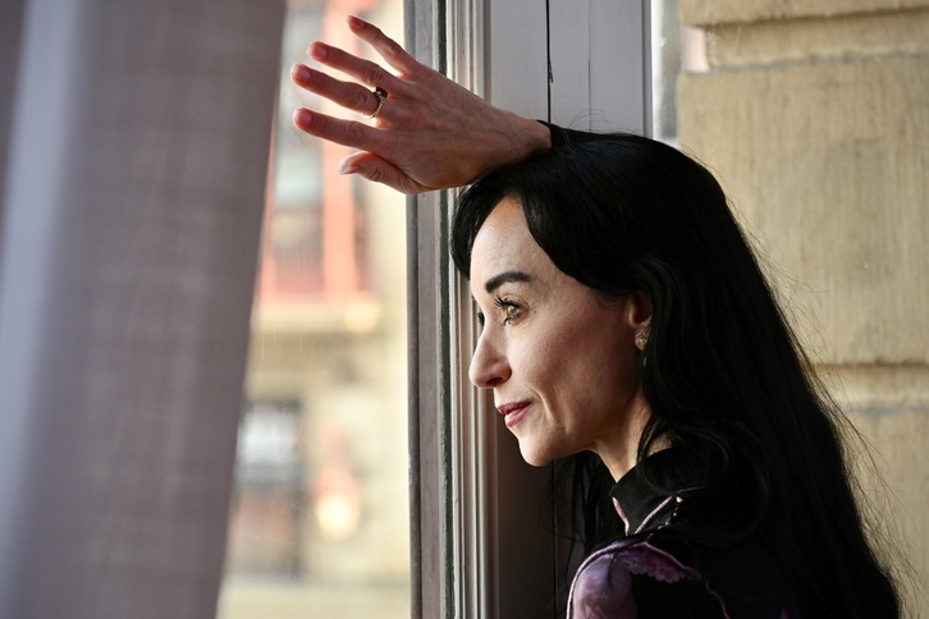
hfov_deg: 15.8
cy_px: 310
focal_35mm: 130
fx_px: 3354
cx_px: 464
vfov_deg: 10.5
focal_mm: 130
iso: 640
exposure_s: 1/160
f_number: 5.6
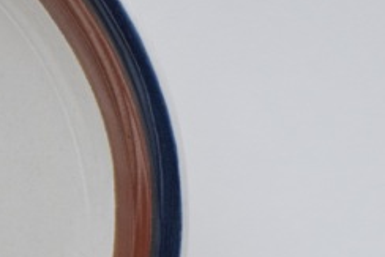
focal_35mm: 216
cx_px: 145
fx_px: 2315
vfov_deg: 6.4
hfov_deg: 9.5
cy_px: 149
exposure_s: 1/125
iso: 800
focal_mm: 55
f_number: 5.6
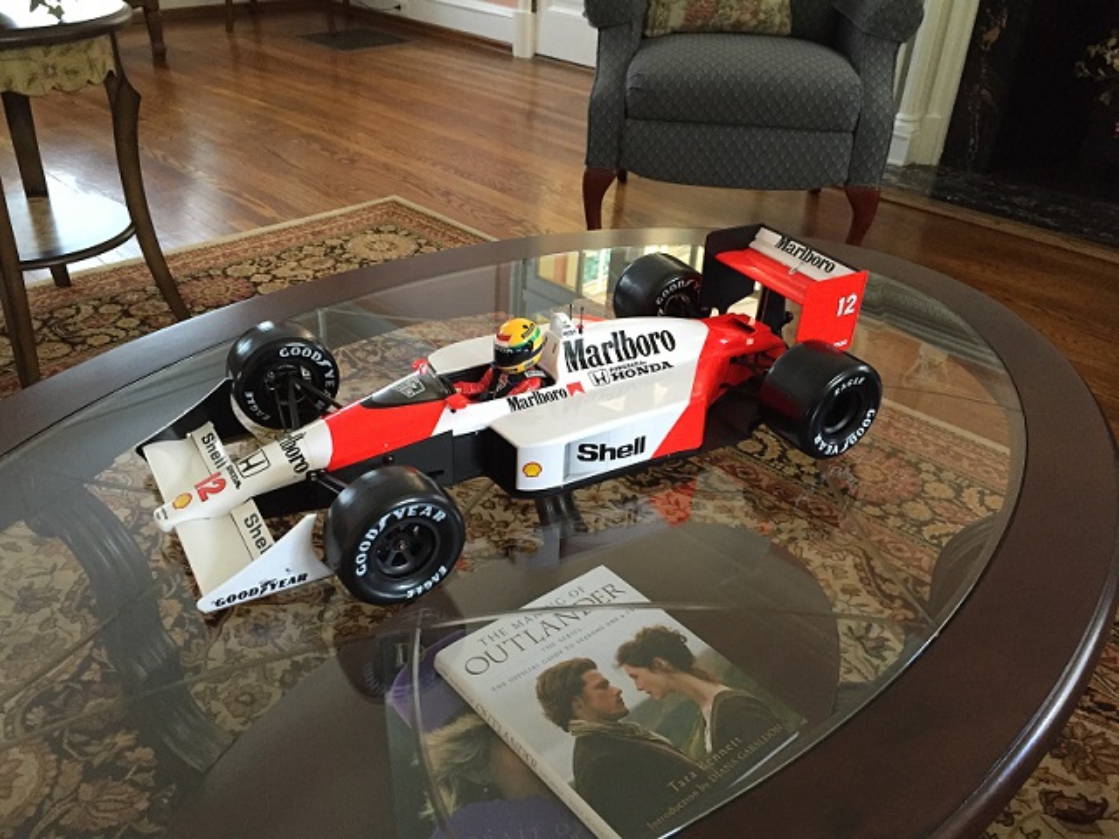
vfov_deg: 48.2
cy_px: 420
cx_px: 560
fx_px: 937
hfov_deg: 61.7
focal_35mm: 29
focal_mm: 4.15
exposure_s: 1/30
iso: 250
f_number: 2.2
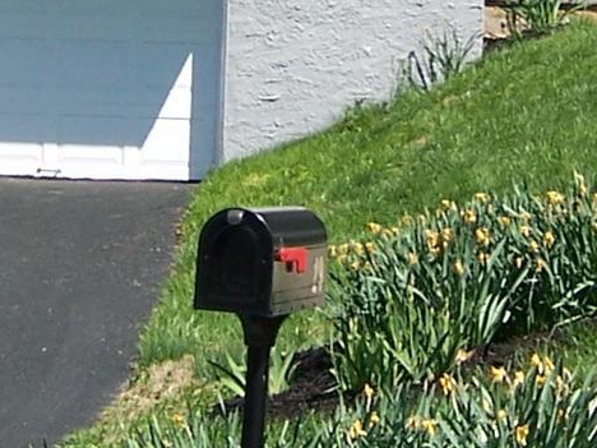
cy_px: -205
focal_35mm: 175
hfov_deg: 11.3
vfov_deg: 8.3
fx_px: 3018
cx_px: 352
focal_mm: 6.7
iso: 80
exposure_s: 1/750
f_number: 4
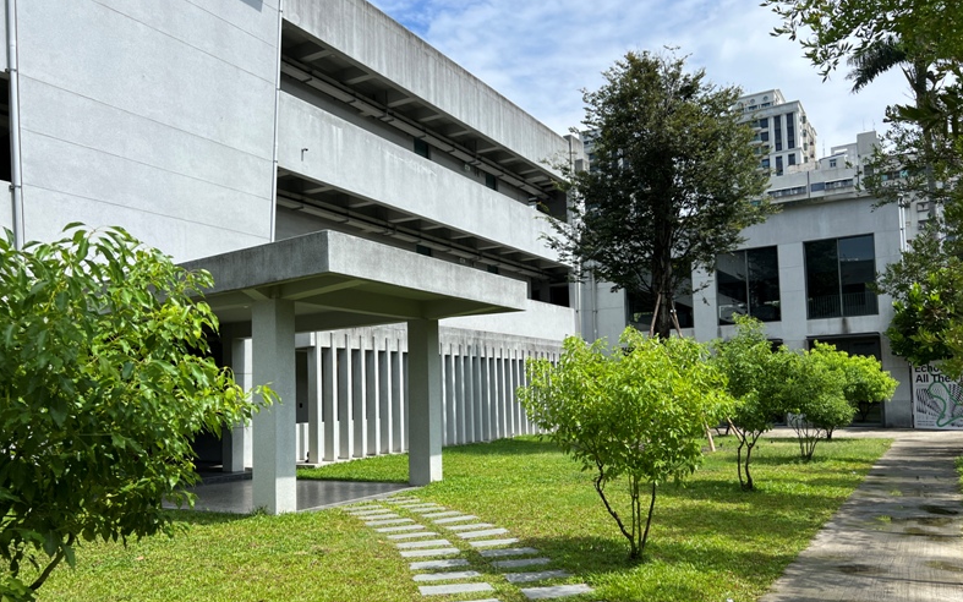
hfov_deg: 66.5
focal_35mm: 28
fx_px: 735
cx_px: 483
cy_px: 346
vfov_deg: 44.4
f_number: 1.5
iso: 50
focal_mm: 5.7
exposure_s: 1/5076
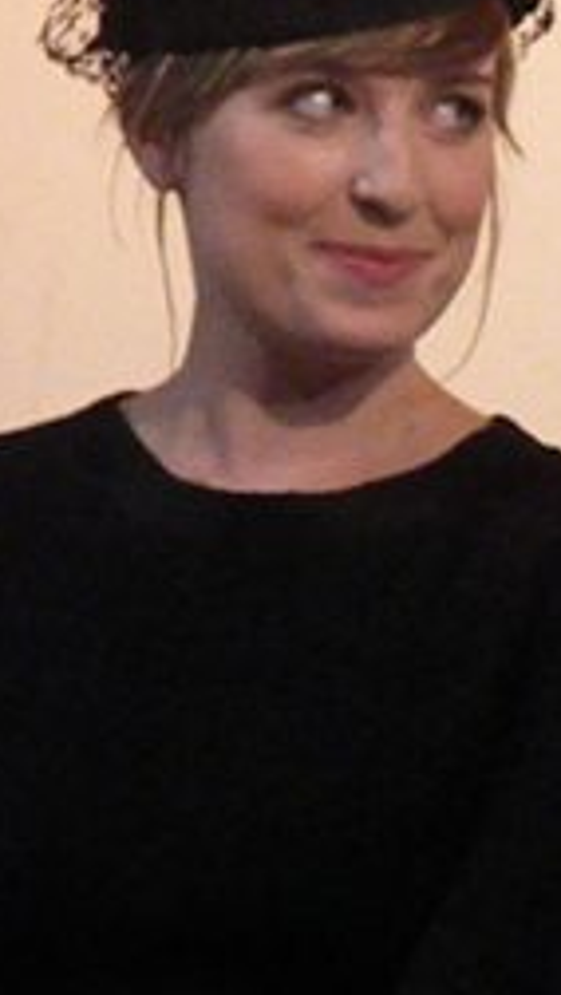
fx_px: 18434
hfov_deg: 1.7
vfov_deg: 3.1
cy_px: 515
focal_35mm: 698
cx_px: 680
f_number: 4.5
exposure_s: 1/67
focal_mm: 46.7
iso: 1600
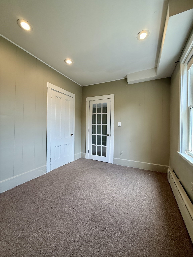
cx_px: 96
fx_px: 104
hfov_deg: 85.7
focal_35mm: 14
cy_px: 128
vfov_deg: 102.1
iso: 100
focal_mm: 2.22
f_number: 2.2
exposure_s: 1/120
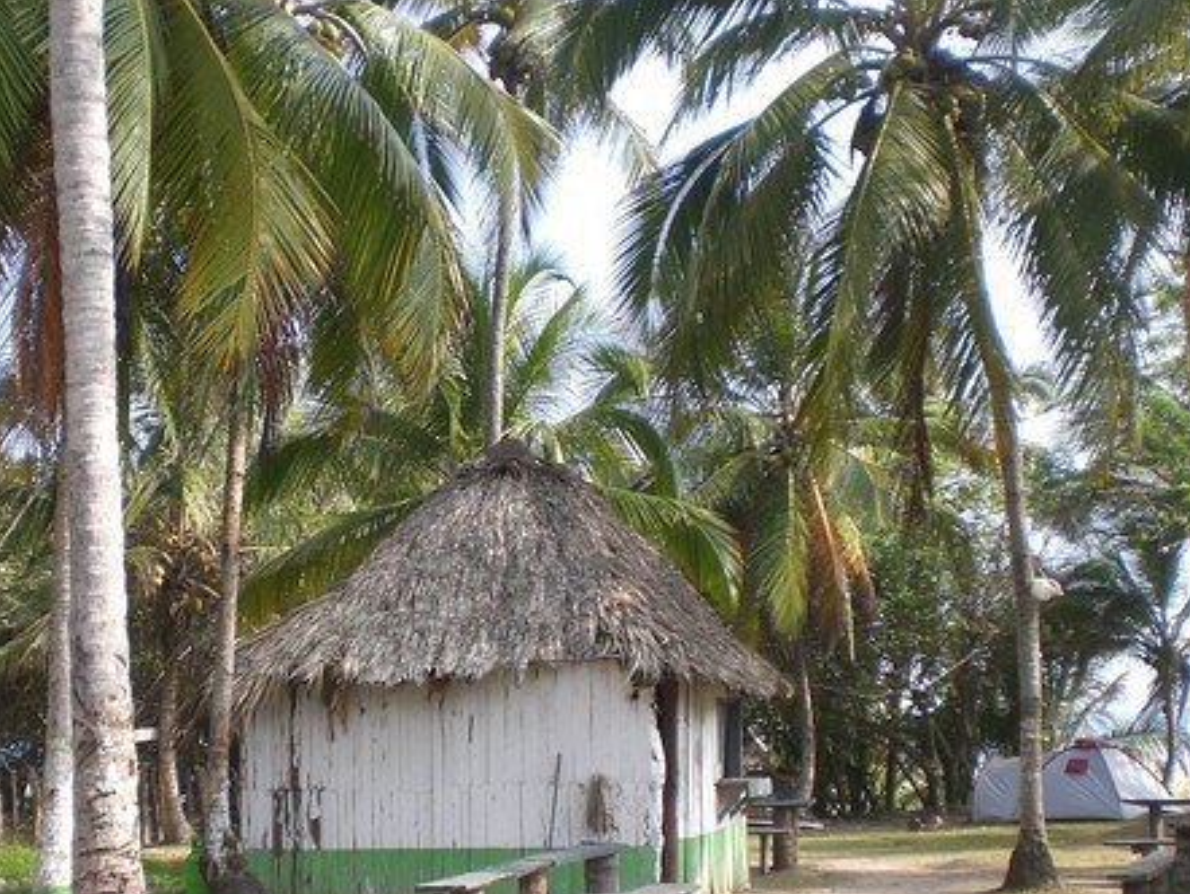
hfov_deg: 34.8
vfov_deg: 26.6
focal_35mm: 55
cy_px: 498
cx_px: 455
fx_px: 1892
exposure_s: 1/250
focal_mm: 6.3
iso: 50
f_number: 3.1
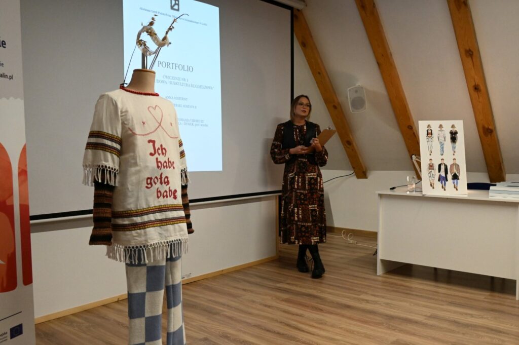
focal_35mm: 34
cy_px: 172
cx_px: 260
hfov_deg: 55.1
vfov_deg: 38.3
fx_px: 497
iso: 5000
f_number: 6.3
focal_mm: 34.5
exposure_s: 1/160
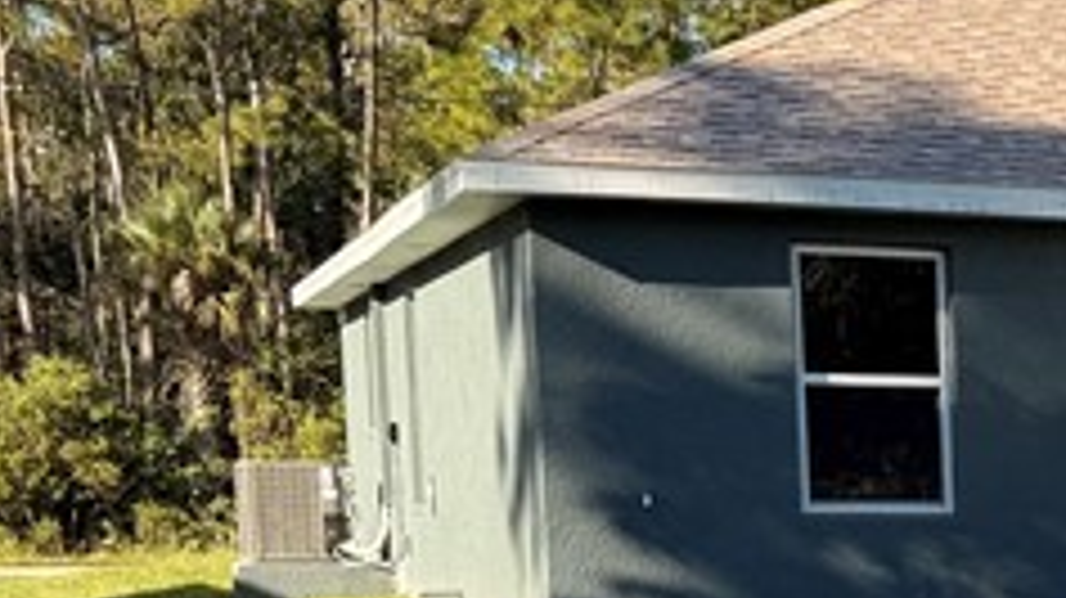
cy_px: 958
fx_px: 3192
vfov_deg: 10.3
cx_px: 1651
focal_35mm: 113
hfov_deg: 17.0
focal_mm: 6.76
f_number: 1.78
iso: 80
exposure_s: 1/2000
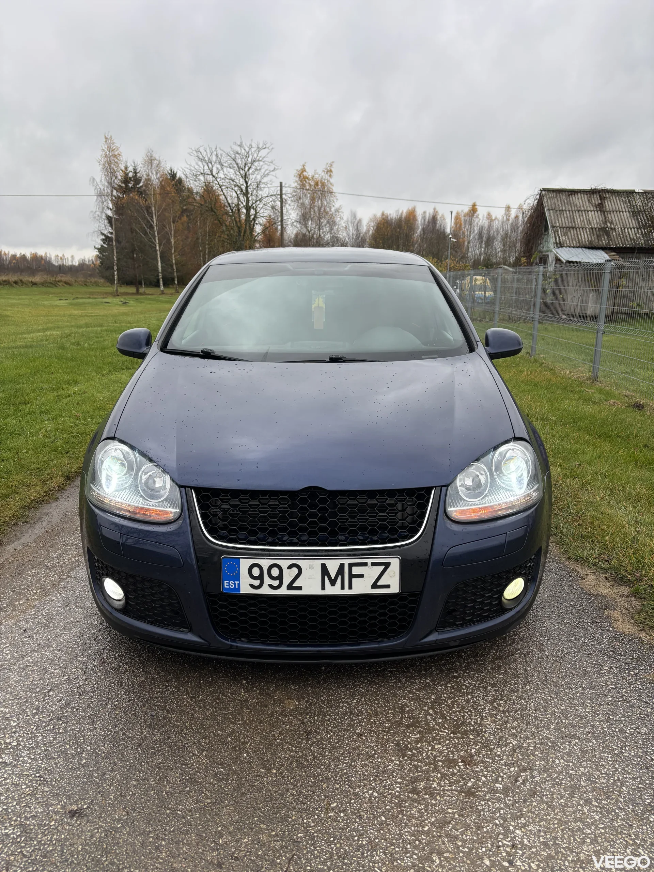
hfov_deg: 53.1
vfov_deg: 67.3
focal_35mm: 26
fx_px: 655
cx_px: 327
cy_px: 436
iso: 50
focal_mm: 5.96
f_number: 1.6
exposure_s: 1/346
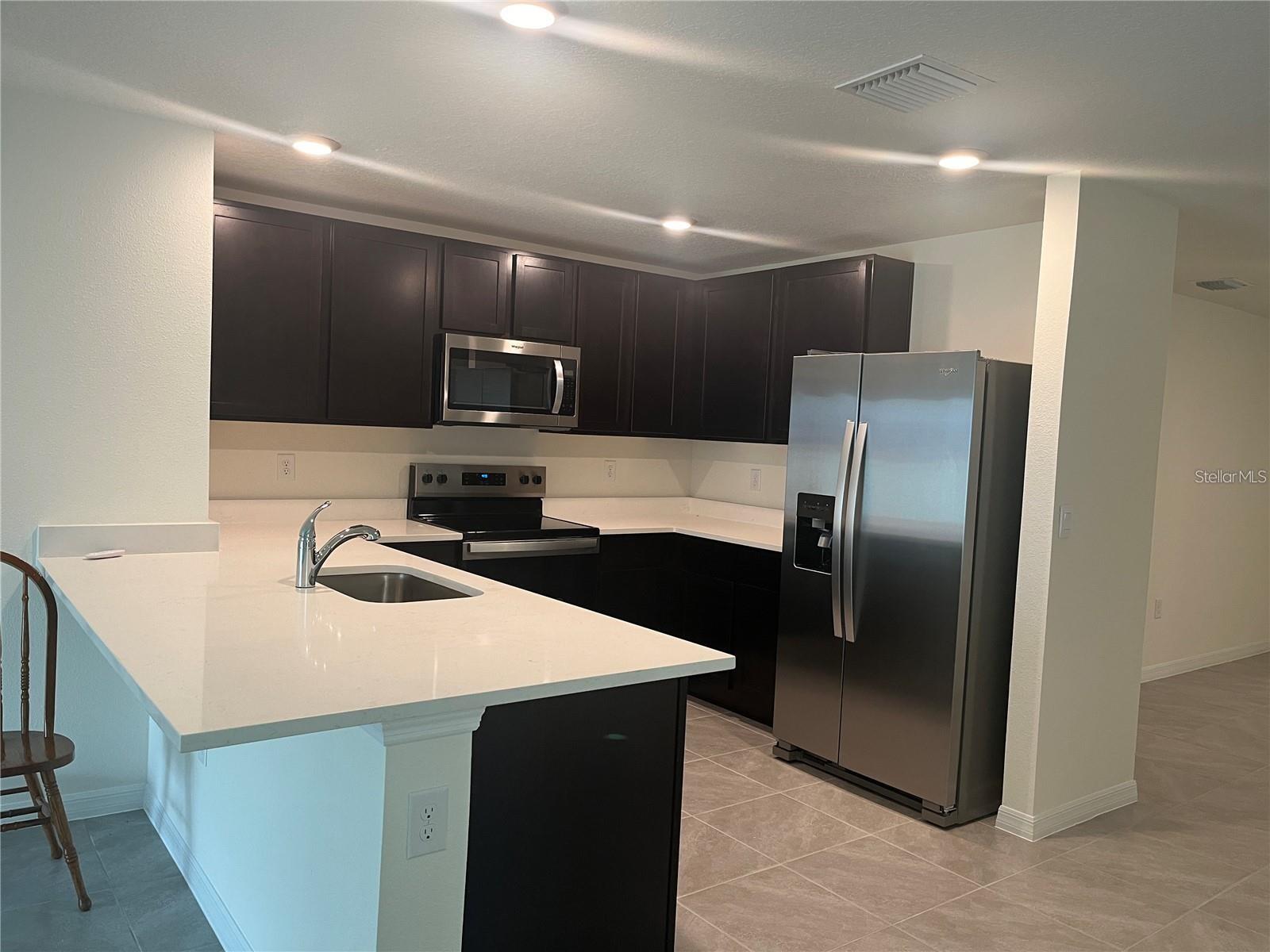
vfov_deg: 53.1
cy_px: 476
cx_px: 635
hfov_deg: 67.3
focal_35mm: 26
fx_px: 954
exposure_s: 1/60
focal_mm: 5.1
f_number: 1.6
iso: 100
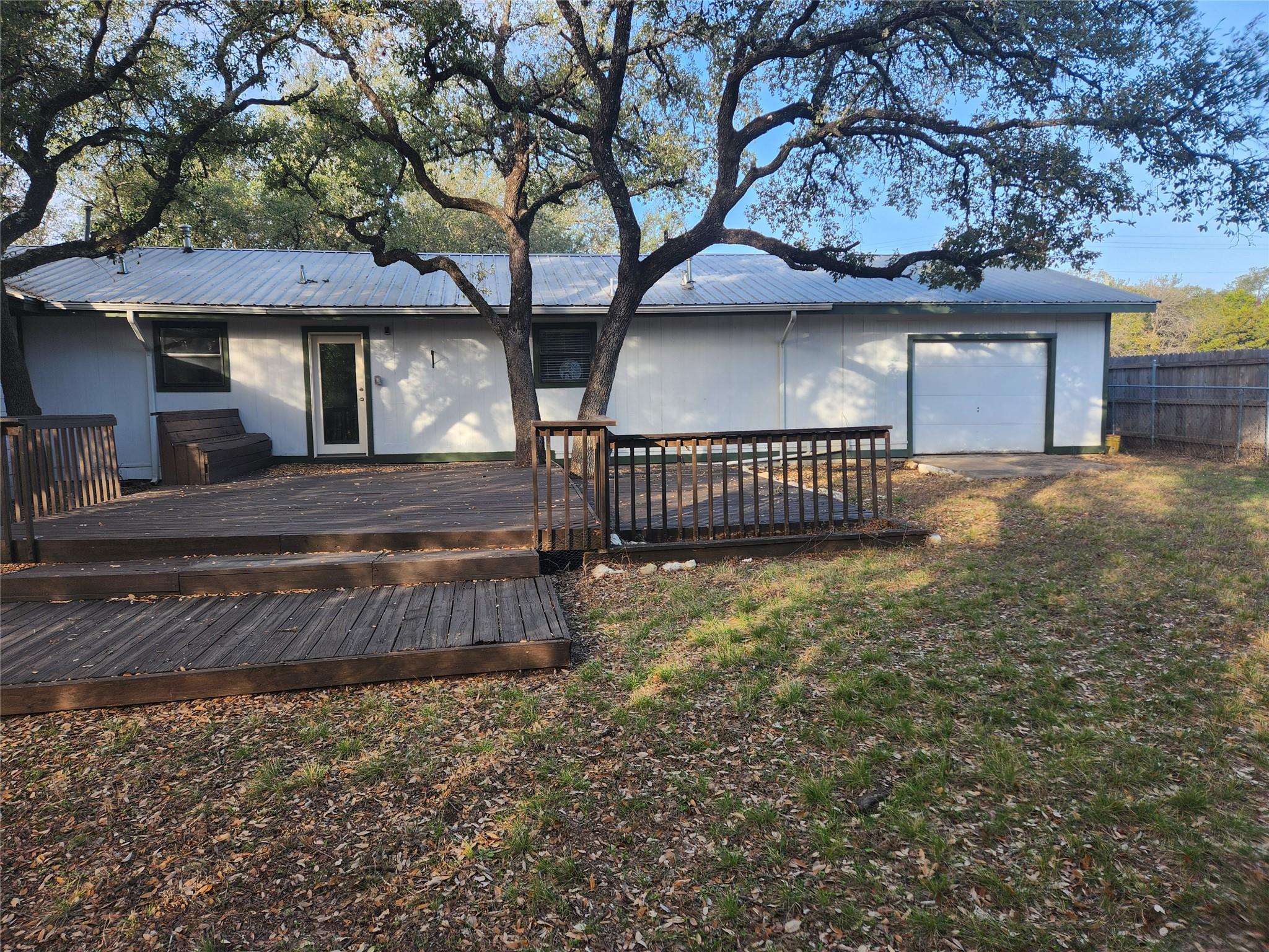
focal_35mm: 23
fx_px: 843
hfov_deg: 73.9
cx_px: 634
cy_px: 476
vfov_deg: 58.9
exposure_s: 1/230
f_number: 1.8
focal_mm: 5.4
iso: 20
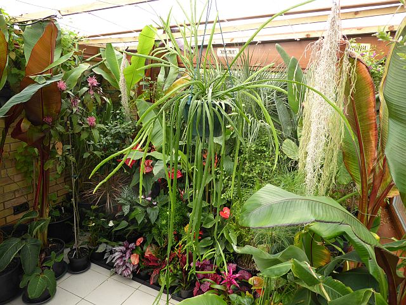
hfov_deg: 71.6
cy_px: 152
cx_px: 203
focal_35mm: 24
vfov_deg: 56.8
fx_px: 281
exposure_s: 1/100
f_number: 3.3
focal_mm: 4.3
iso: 100
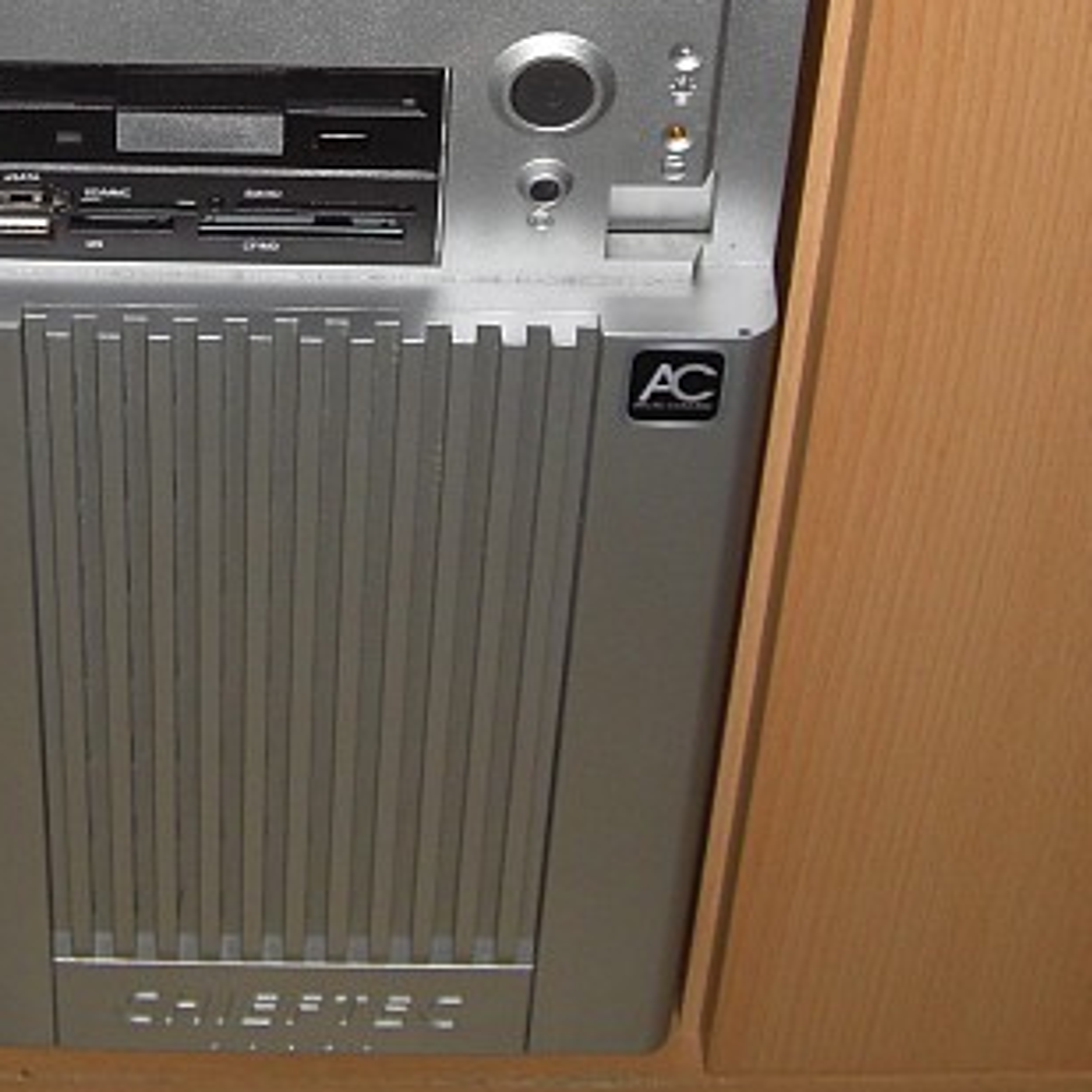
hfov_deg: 19.8
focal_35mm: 87
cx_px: 286
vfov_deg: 19.3
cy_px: -14
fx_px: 3105
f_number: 2.7
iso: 100
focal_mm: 6.2
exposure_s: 1/60
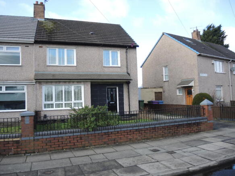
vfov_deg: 49.7
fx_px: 190
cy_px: 88
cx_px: 118
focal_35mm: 28
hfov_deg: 63.5
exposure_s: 1/500
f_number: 2
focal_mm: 6
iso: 80
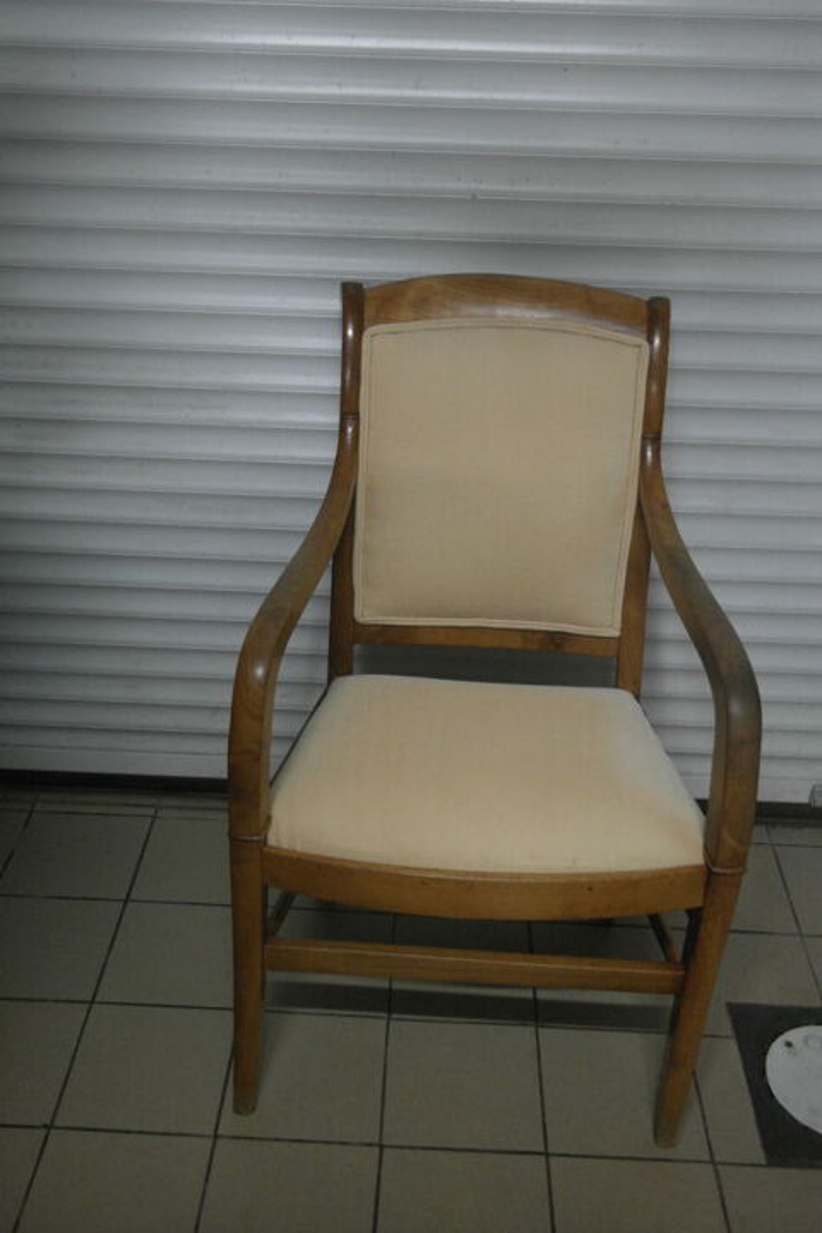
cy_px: 616
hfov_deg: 36.9
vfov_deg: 53.1
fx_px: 1233
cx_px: 411
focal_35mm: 36
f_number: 4
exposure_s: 1/20
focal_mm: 24
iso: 1600
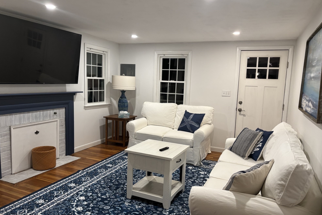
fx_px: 250
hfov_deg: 65.5
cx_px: 160
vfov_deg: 46.4
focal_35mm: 28
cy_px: 114
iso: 160
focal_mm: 5.96
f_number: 1.6
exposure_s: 1/59
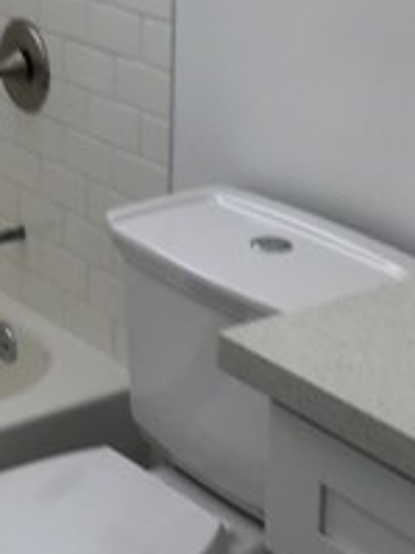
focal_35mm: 90
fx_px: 1440
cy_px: 173
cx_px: 50
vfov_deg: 21.7
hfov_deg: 16.2
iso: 25
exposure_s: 1/60
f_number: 1.8
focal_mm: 3.99
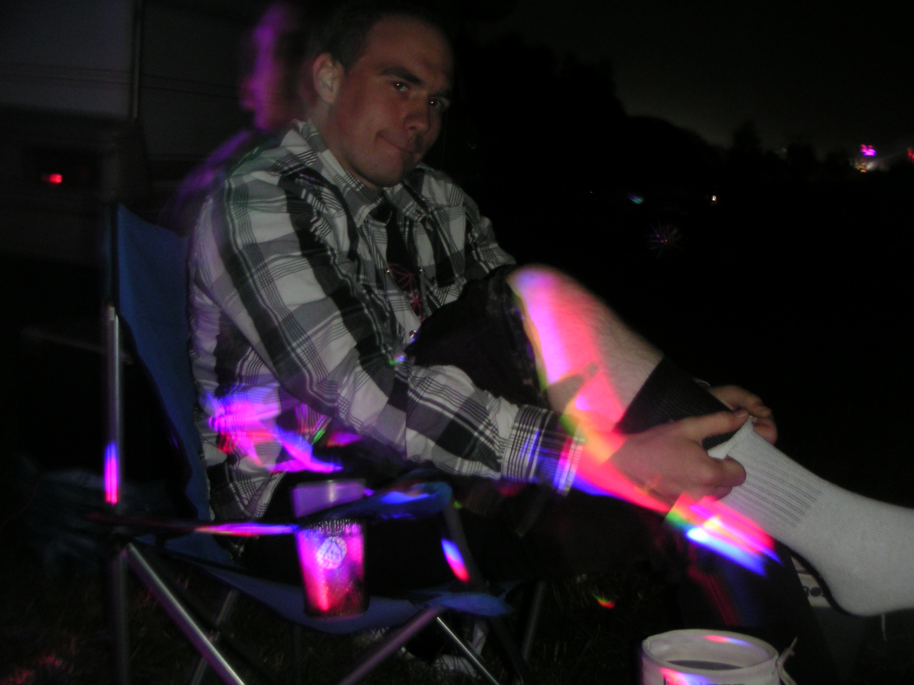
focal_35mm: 38
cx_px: 457
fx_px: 1003
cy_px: 342
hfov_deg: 49.0
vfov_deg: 37.7
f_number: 2.8
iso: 100
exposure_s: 2
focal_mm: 6
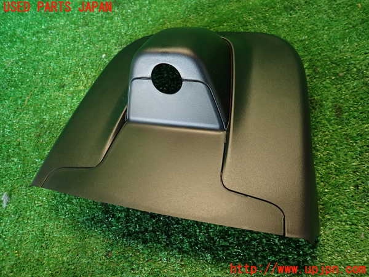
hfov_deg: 69.4
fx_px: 266
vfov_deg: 54.9
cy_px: 138
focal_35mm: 25
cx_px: 184
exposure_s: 1/30
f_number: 2
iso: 200
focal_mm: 4.5
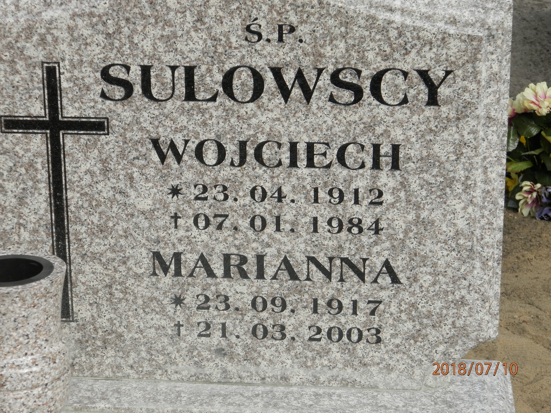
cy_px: 206
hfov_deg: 23.8
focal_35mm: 82
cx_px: 276
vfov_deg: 18.0
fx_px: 1305
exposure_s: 1/160
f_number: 4.2
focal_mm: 14.6
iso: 125
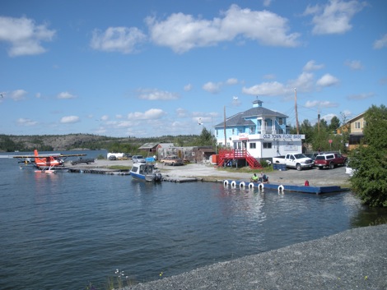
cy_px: 145
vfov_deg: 39.7
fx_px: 403
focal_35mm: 36
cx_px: 194
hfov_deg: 51.3
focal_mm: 6.3
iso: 64
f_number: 3.5
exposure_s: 1/772
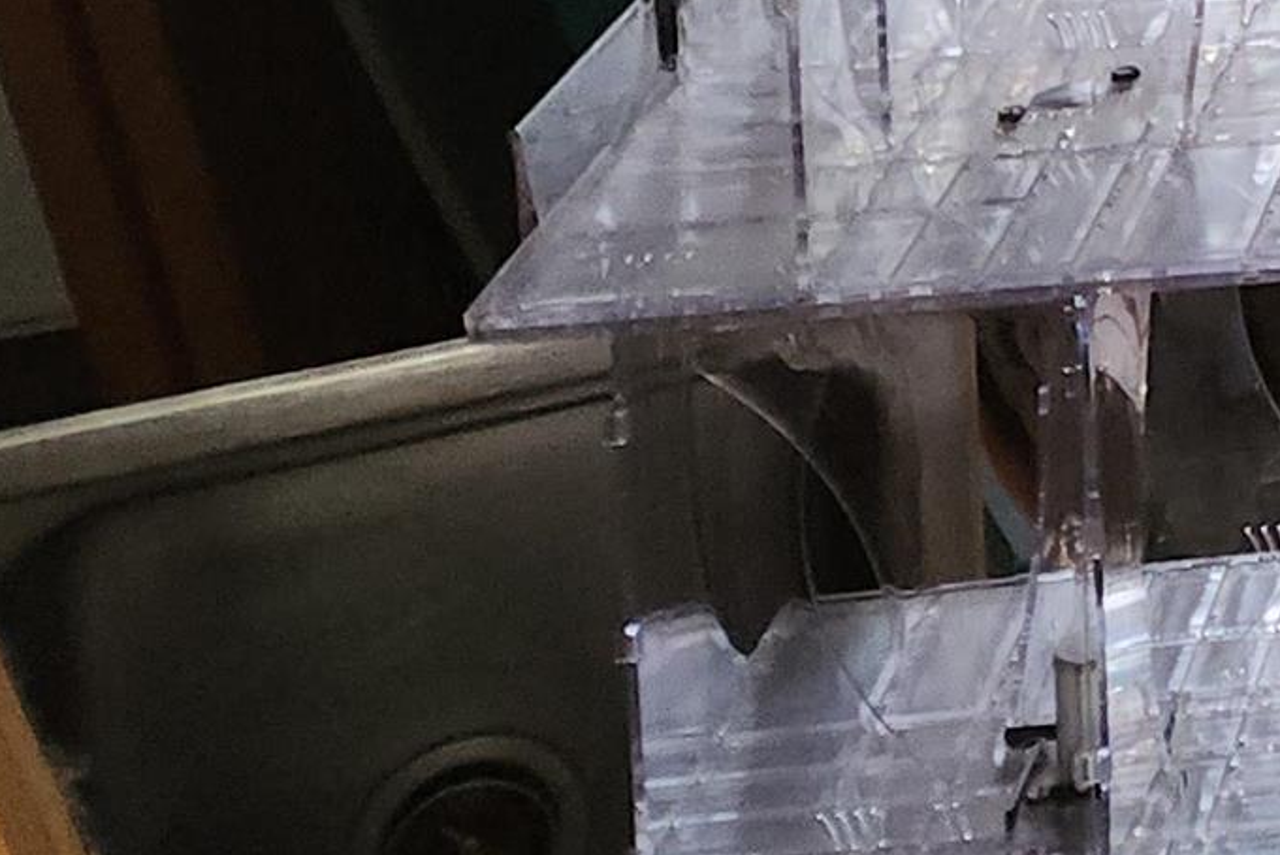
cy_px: -1009
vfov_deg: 11.2
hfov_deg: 15.1
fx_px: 3841
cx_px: 2611
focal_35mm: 108
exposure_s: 1/20
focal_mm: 5.4
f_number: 1.8
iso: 125
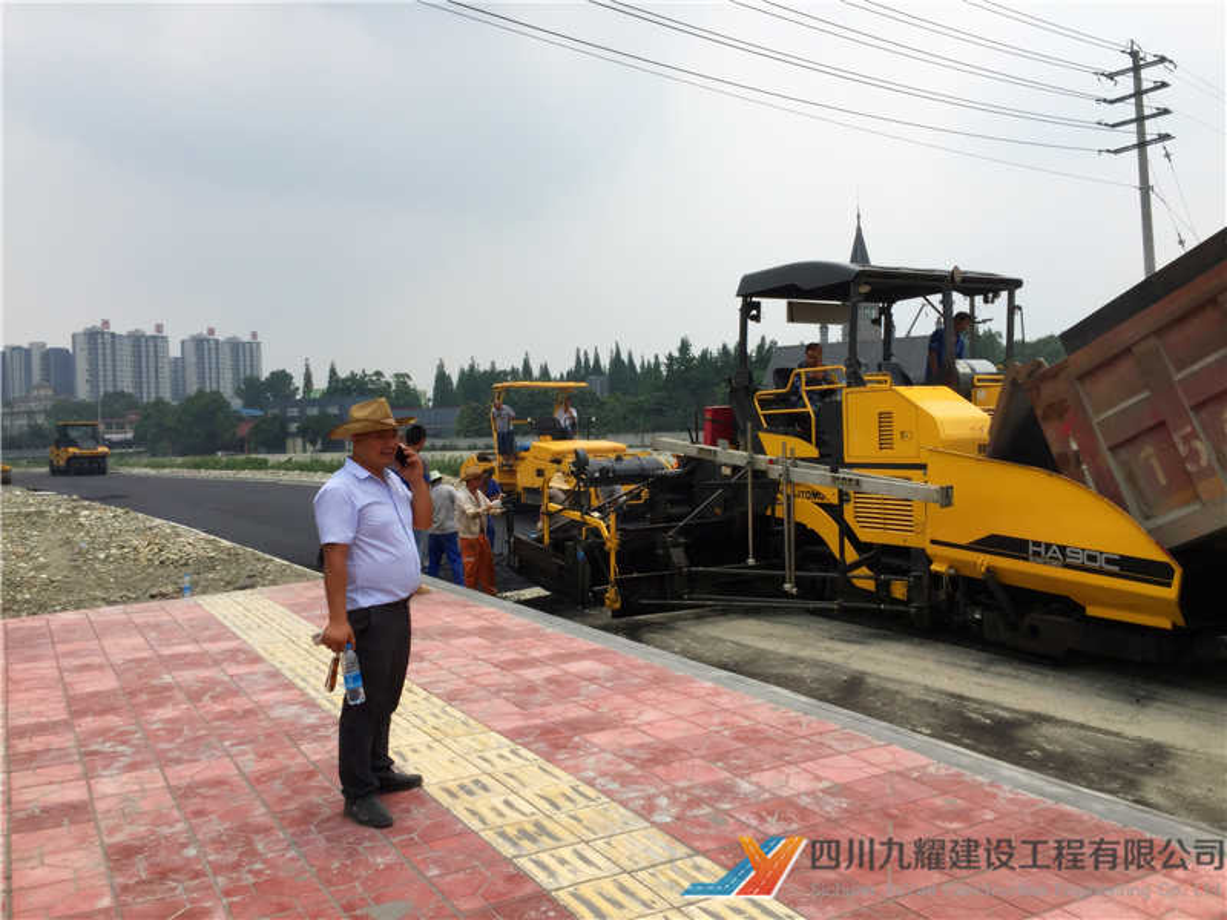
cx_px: 614
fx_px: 1028
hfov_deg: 61.7
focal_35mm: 29
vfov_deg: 48.2
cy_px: 460
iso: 32
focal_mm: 4.15
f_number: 2.2
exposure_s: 1/2475
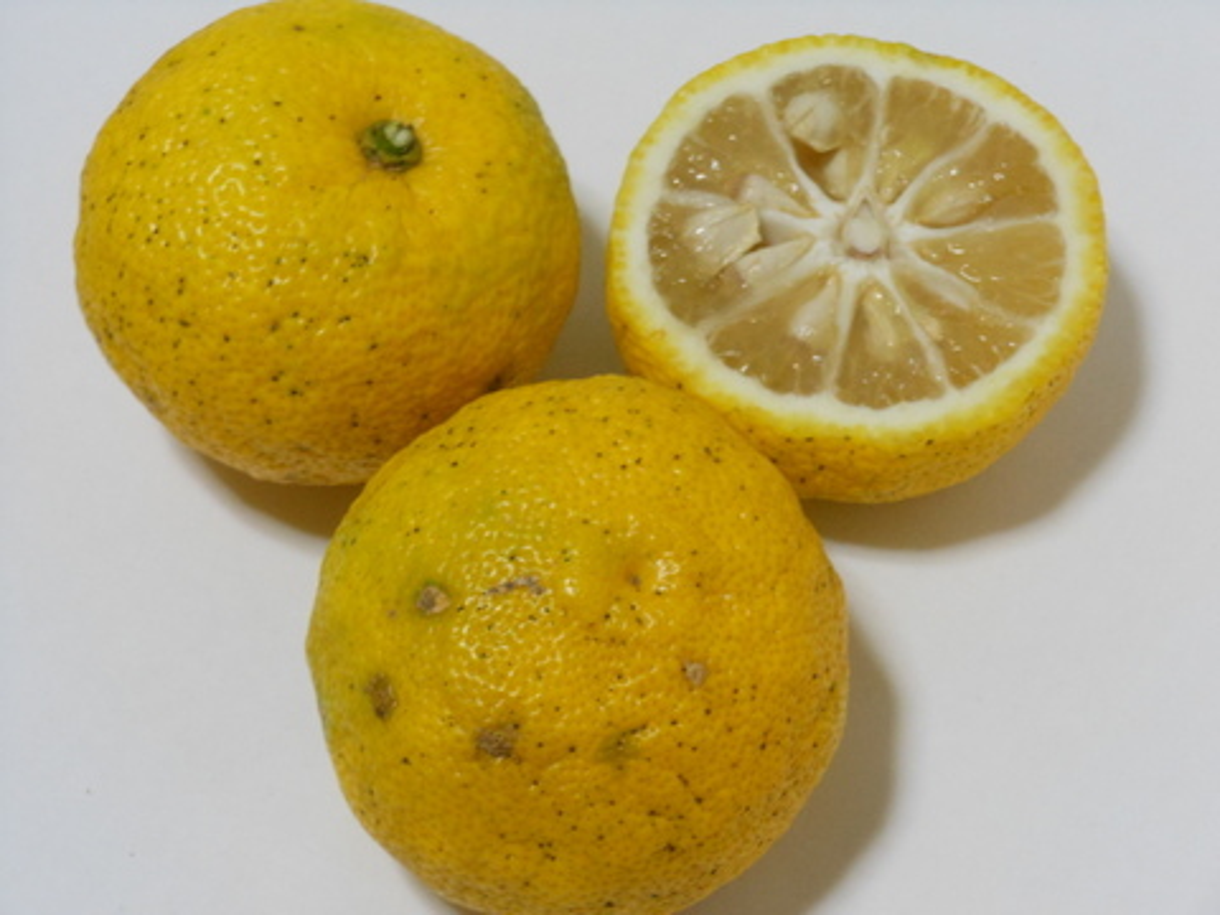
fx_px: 3595
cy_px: 458
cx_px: 610
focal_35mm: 102
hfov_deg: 19.3
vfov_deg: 14.5
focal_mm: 18.3
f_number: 5.4
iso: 400
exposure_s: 1/15
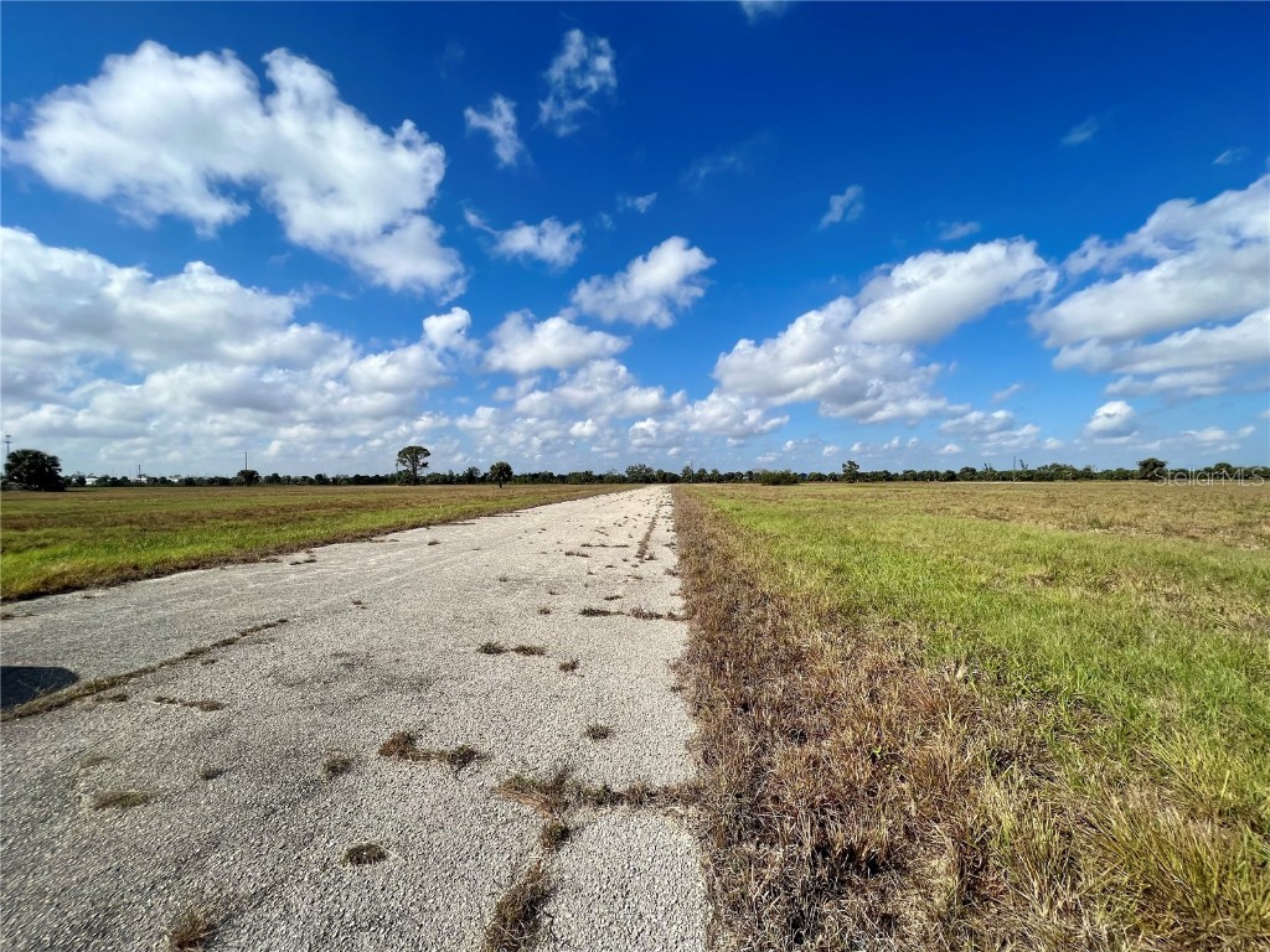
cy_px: 476
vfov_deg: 89.9
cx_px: 635
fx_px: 477
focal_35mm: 13
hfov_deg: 106.2
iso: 32
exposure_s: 1/3215
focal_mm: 1.57
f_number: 1.8
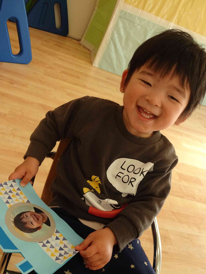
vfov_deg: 52.6
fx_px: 278
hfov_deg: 40.7
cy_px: 137
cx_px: 103
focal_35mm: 35
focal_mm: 6
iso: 250
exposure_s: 1/250
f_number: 4
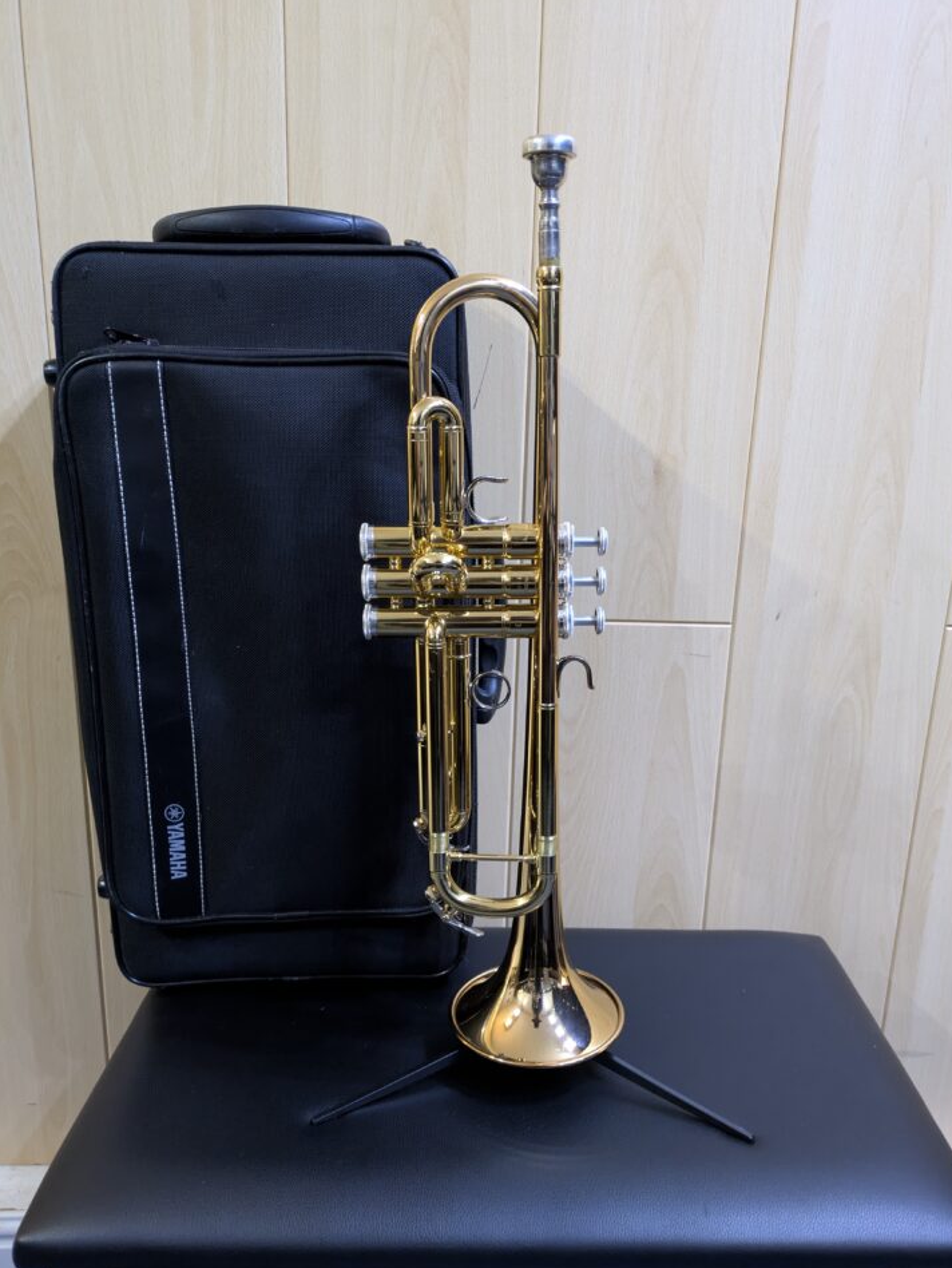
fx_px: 989
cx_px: 513
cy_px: 677
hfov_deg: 51.3
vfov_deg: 65.2
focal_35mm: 27
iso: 1103
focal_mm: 5.43
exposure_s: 1/25
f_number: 1.89
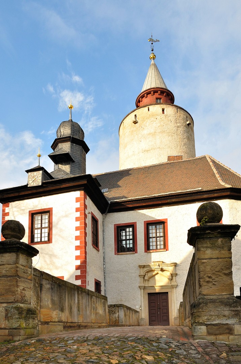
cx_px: 120
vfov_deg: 67.5
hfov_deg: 47.8
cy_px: 182
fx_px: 272
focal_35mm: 27
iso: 250
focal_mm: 18
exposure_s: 1/320
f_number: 7.1
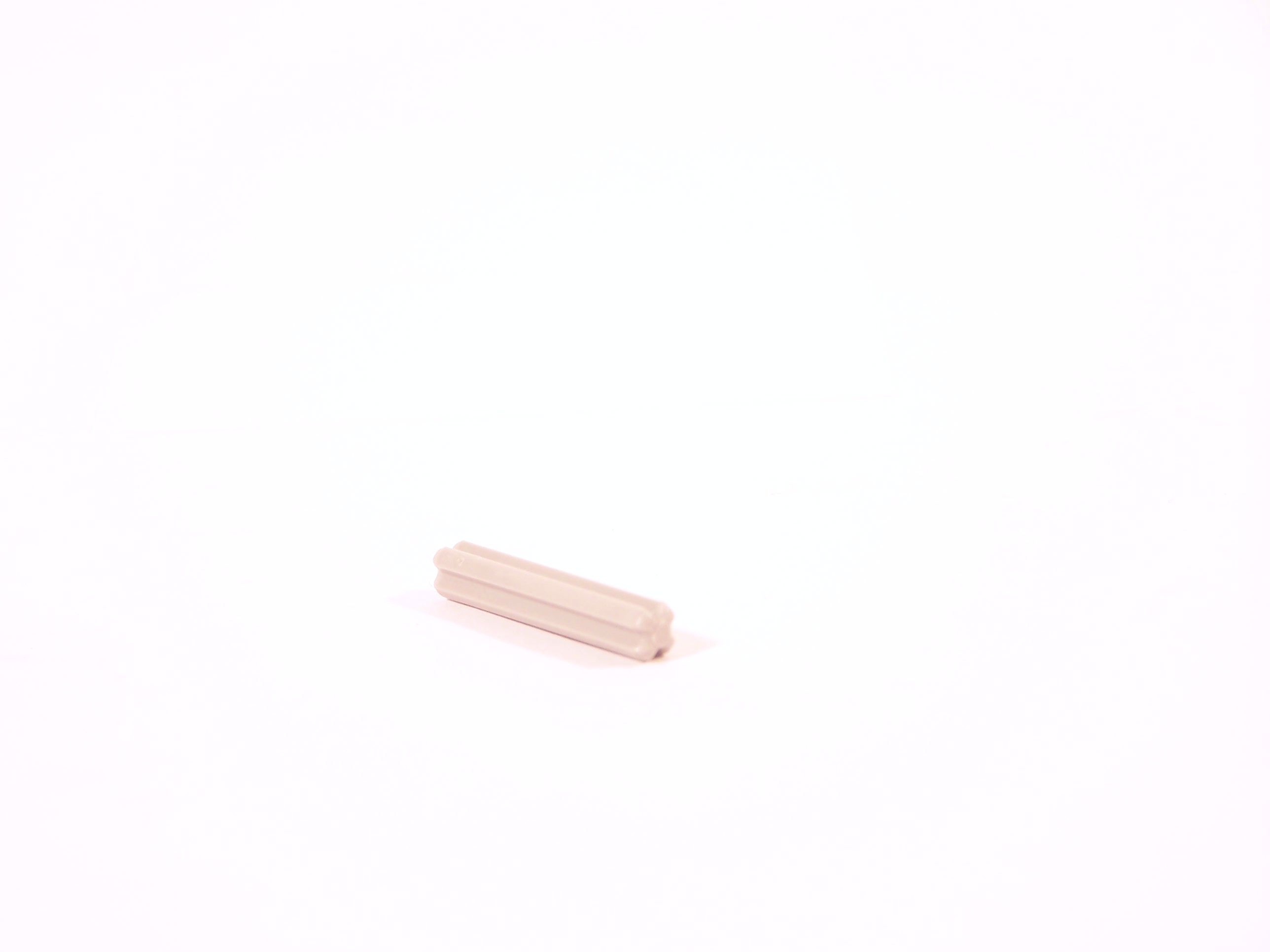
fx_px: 4696
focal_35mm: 128
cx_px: 635
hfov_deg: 15.4
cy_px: 476
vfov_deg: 11.6
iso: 100
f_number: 3.2
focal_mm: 21.2
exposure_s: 1/10
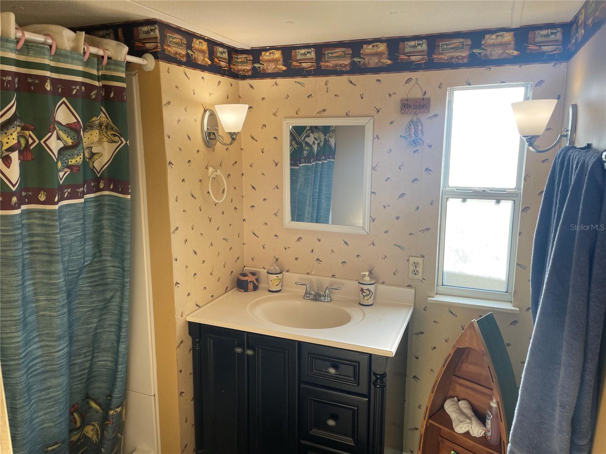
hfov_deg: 67.3
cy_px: 227
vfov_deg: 53.1
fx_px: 455
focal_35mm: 26
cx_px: 303
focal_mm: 4.2
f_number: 1.6
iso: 50
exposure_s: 1/120
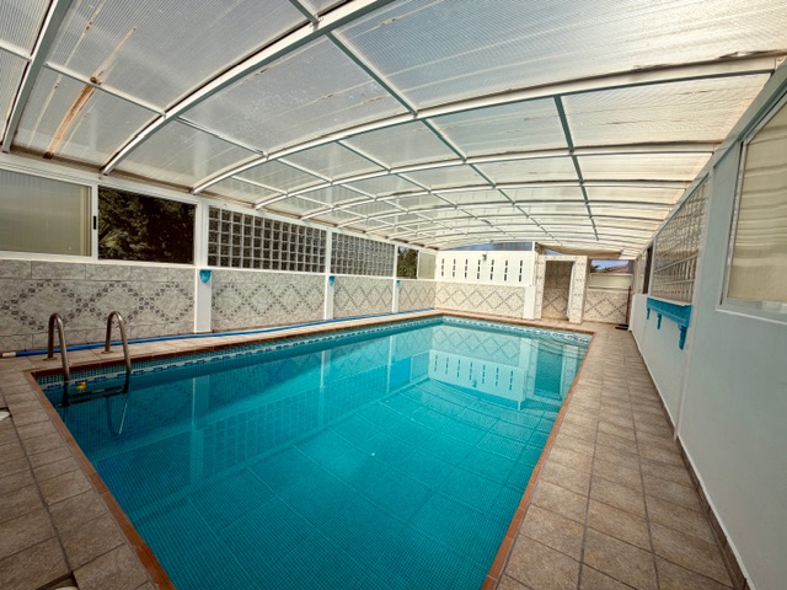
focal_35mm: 14
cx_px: 394
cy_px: 295
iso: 20
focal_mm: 2.22
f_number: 2.2
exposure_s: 1/1087
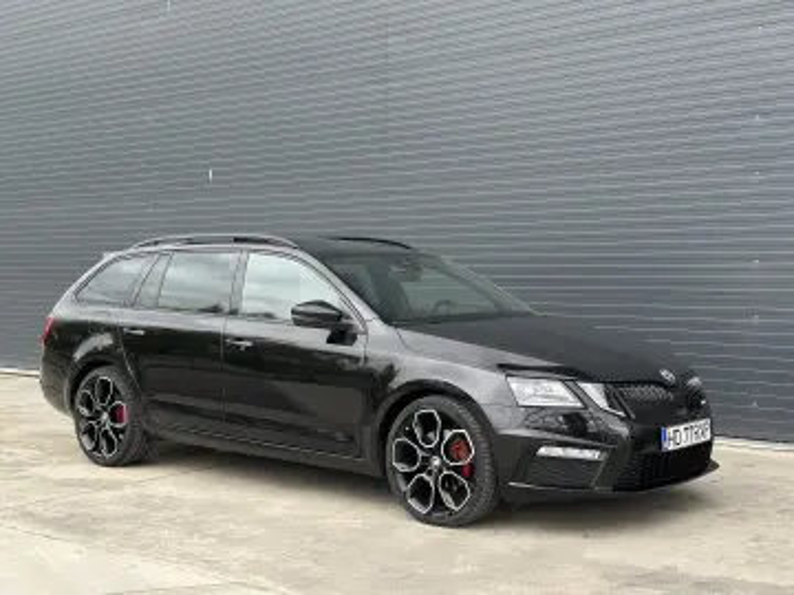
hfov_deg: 39.7
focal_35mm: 48
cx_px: 397
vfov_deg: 30.3
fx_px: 1101
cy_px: 298
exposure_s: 1/246
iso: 50
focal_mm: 6.86
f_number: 1.78
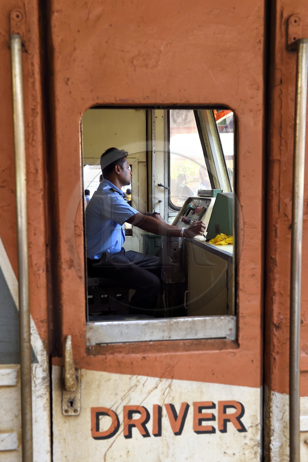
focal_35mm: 38
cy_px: 231
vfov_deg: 50.7
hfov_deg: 35.0
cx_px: 154
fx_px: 488
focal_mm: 38
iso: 1600
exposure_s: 1/100
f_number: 6.3
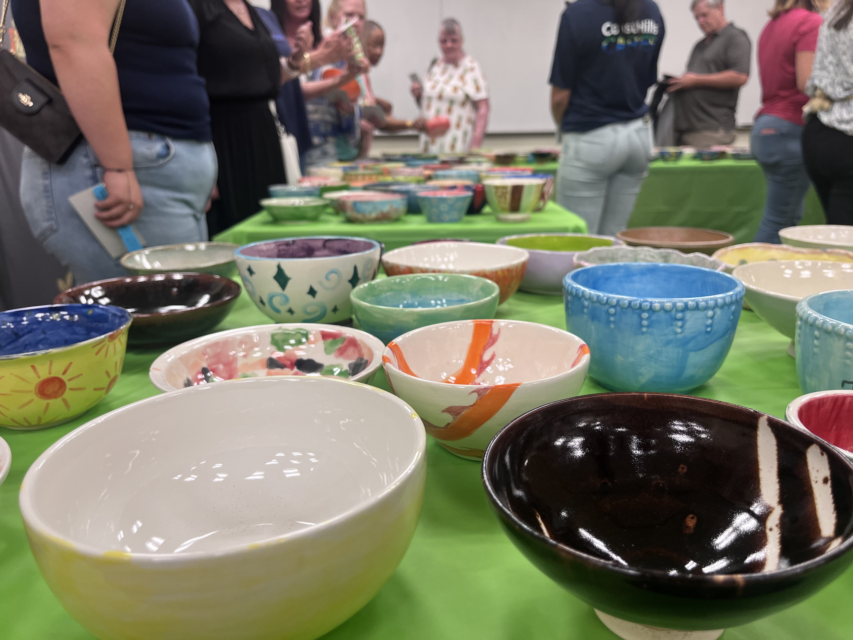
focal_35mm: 26
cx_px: 426
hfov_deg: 67.3
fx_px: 641
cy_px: 320
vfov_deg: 53.1
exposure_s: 1/60
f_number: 1.6
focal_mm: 5.1
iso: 80
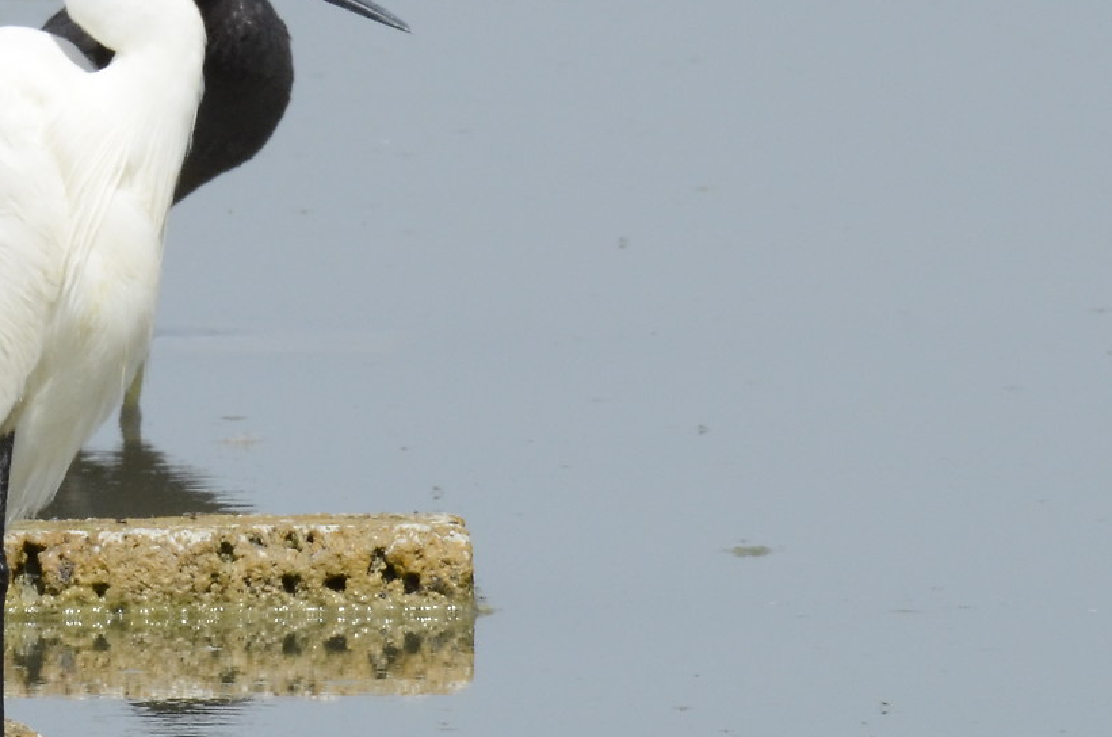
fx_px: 54104
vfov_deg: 0.8
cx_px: -50
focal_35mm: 1755
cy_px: 267
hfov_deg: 1.2
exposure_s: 1/640
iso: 800
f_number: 14
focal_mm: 400
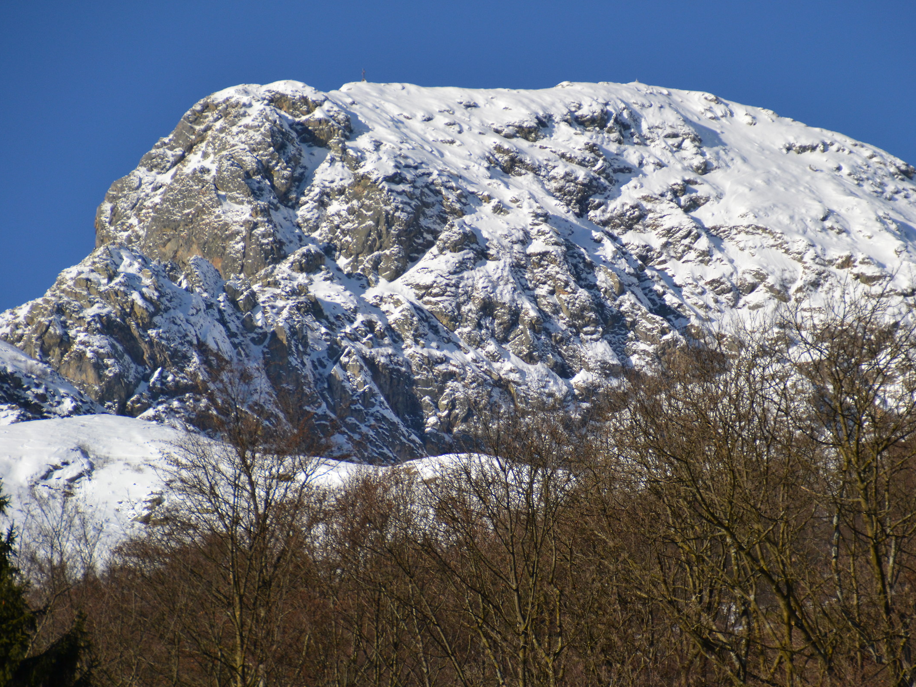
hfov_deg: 8.1
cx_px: 491
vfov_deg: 6.1
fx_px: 6457
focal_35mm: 244
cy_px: 344
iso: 400
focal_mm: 150
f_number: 6.3
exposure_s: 1/1600
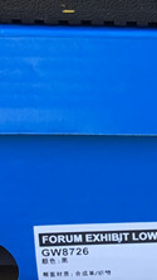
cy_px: -31
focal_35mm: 137
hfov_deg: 8.7
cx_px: 224
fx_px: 1013
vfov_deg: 15.3
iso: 25
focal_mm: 3.3
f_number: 2.4
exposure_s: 1/206
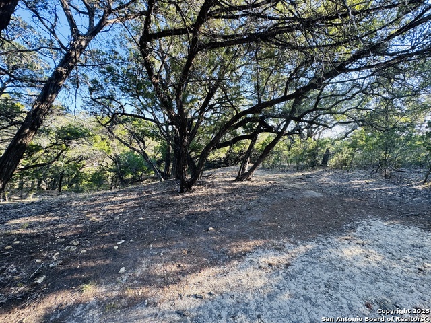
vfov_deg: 85.7
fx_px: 174
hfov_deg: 102.1
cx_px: 216
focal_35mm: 14
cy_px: 162
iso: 64
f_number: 2.2
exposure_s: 1/99
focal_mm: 2.22
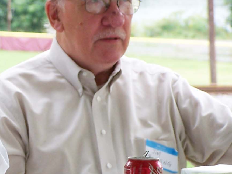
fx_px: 2494
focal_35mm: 372
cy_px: 108
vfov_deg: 4.0
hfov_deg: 5.3
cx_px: -65
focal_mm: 23.1
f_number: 3.2
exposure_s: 1/125
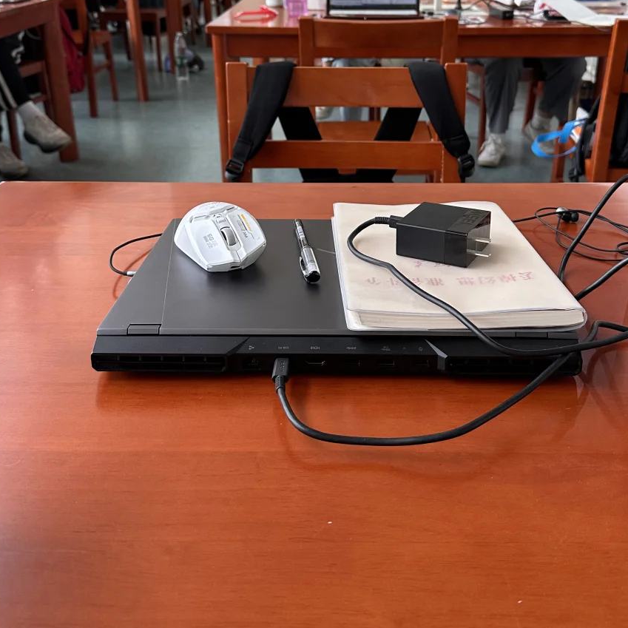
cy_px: 206
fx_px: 739
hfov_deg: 45.9
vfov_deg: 45.3
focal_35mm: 36
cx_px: 354
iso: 200
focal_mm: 6.86
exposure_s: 1/121
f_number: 1.78
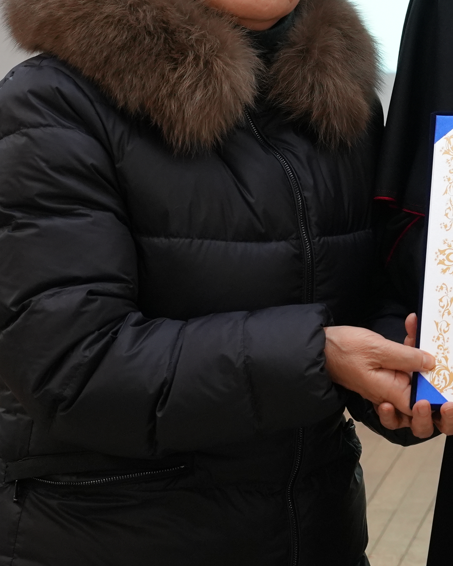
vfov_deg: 15.3
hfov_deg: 11.8
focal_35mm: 125
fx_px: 2095
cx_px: 673
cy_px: 131
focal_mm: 34
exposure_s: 1/160
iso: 1250
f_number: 4
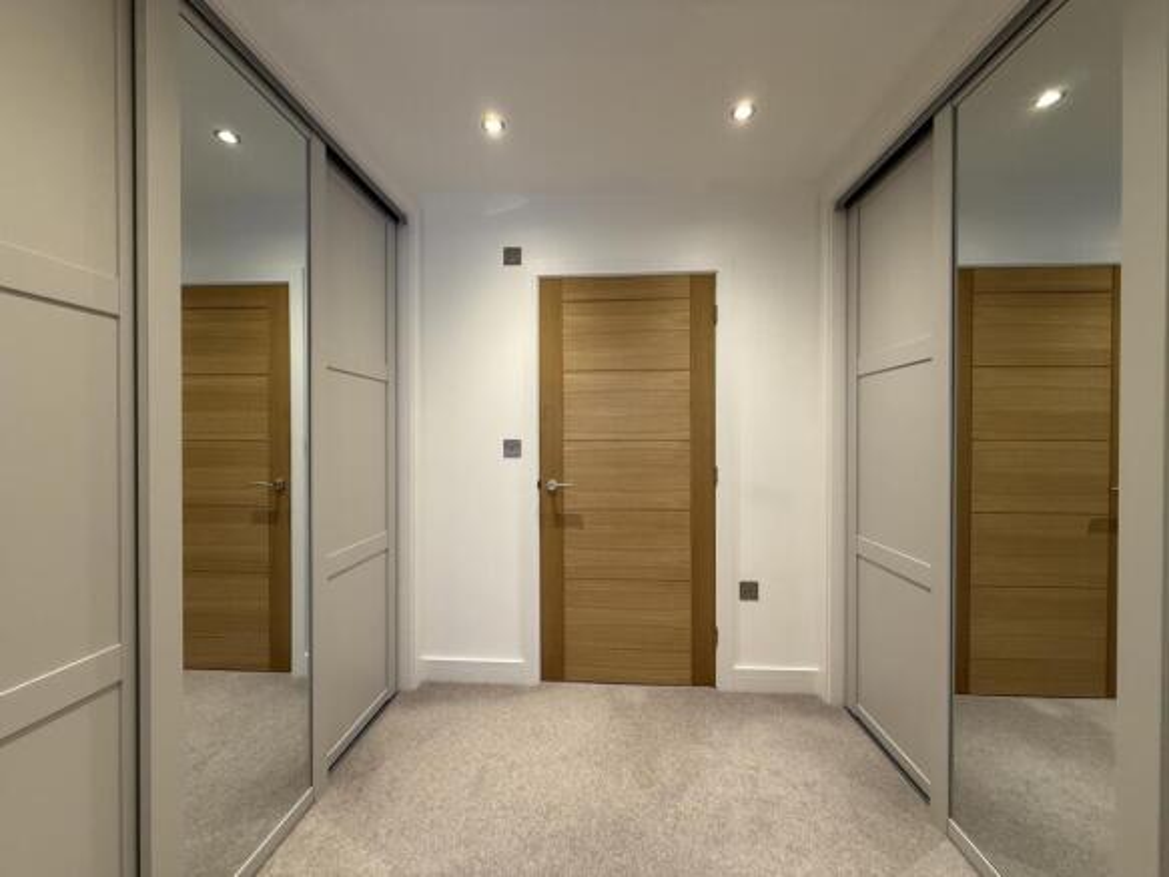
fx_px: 473
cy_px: 438
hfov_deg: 102.1
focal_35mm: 14
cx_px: 584
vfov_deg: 85.7
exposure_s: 1/50
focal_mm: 2.22
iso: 200
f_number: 2.2
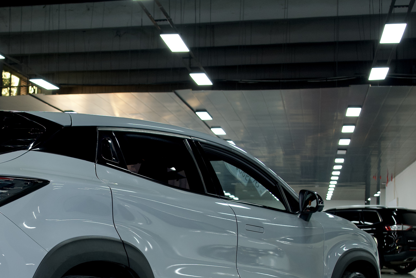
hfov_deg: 28.5
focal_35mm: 69
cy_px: 224
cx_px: 80
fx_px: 800
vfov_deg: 19.5
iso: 160
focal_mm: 23.4
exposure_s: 1/100
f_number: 2.8
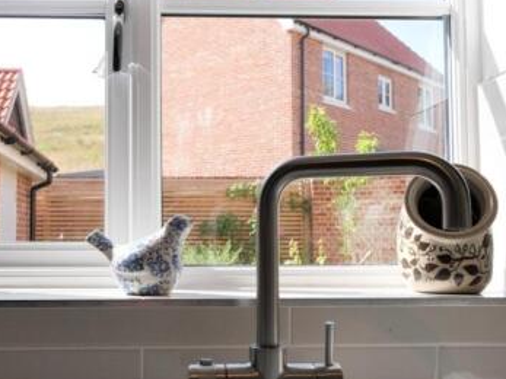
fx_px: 687
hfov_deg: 40.1
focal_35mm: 47
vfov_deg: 30.8
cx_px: 184
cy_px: 206
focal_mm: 14
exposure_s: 1/250
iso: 200
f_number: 5.6
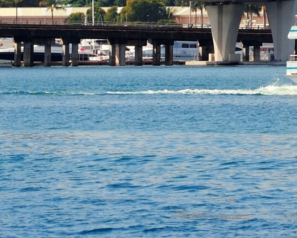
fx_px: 5294
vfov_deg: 2.6
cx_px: 439
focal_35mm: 602
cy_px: -310
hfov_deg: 3.2
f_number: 13
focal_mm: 135
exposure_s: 1/180
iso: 200
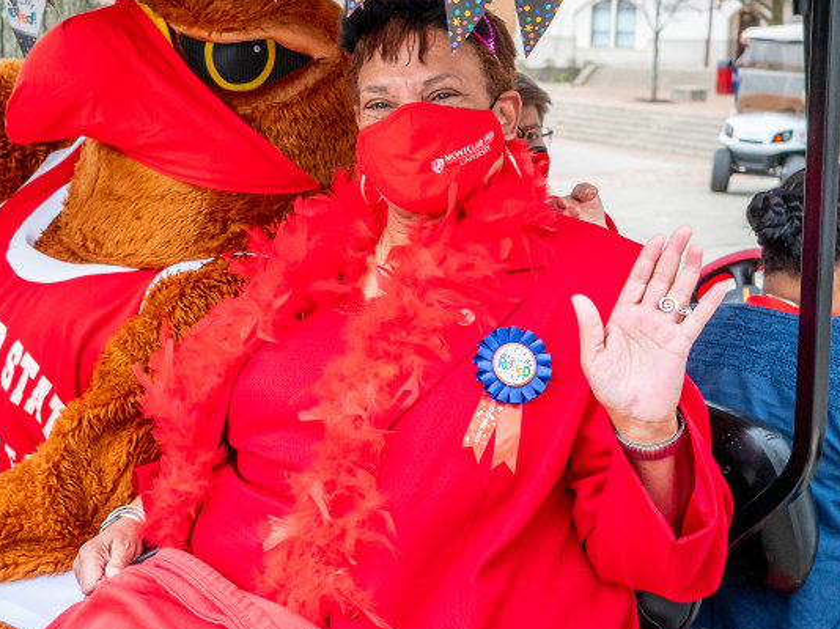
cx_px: 375
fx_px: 1407
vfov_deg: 25.2
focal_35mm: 58
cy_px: 303
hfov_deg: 33.2
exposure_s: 1/1250
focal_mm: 19
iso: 1250
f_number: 3.2
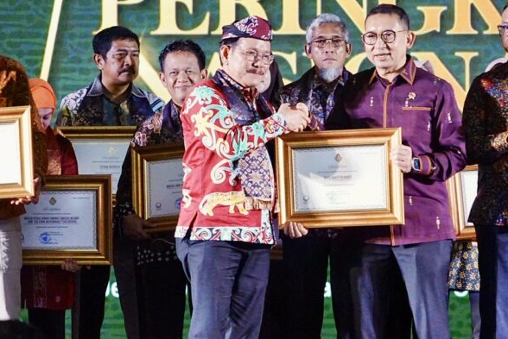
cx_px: 327
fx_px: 2951
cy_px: 149
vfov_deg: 6.6
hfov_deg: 9.8
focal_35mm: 209
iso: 16000
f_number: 6.3
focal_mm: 120
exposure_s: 1/320
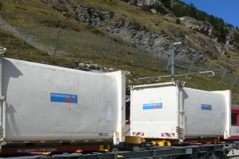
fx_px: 318
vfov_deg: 27.5
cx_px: 69
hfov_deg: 40.3
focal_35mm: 48
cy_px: 127
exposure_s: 1/500
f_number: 6.3
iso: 100
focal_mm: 4.6
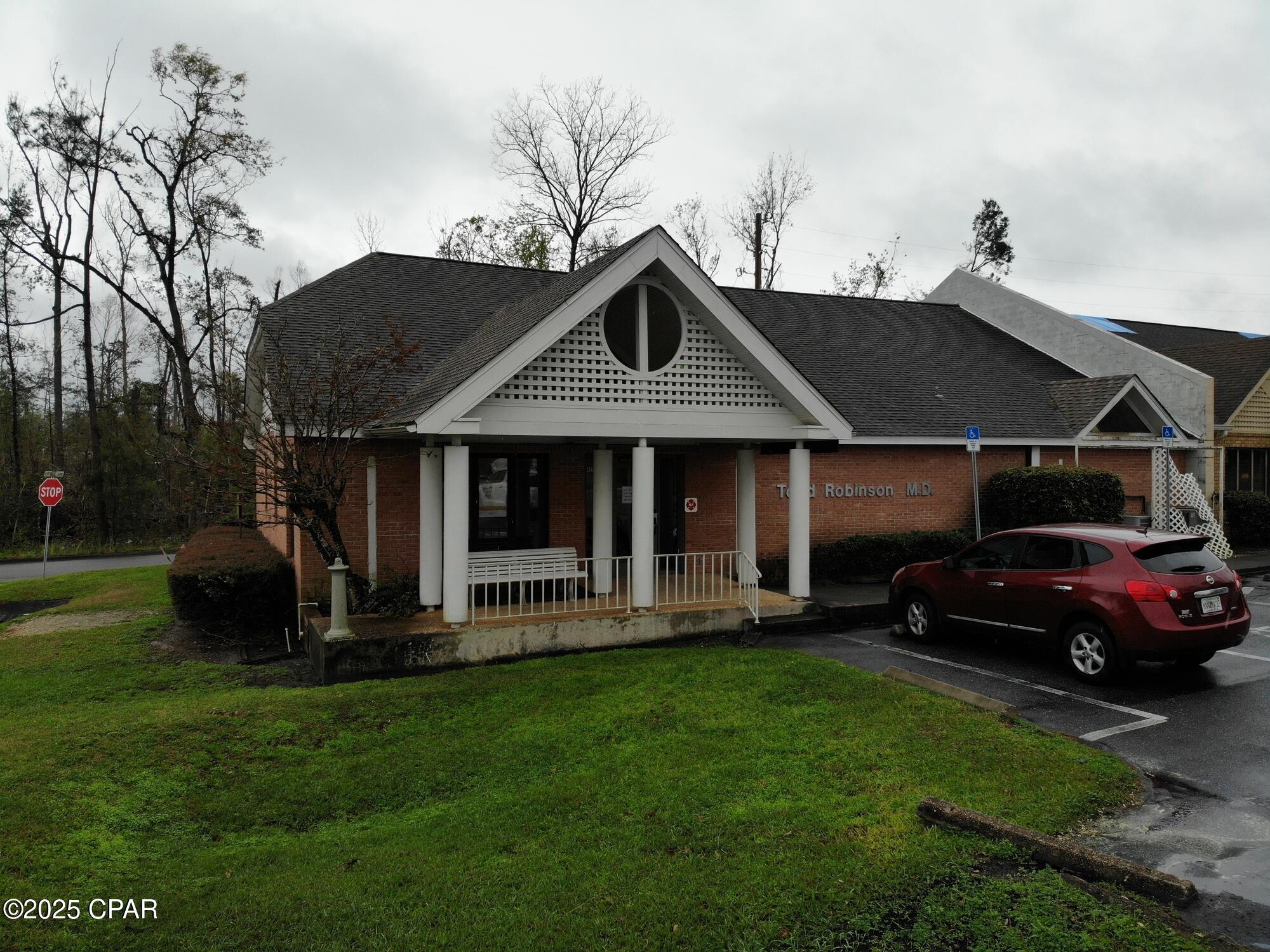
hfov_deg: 71.6
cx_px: 635
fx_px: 880
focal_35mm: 24
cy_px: 476
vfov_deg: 56.8
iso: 110
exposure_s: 1/866
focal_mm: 4.5
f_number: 2.8
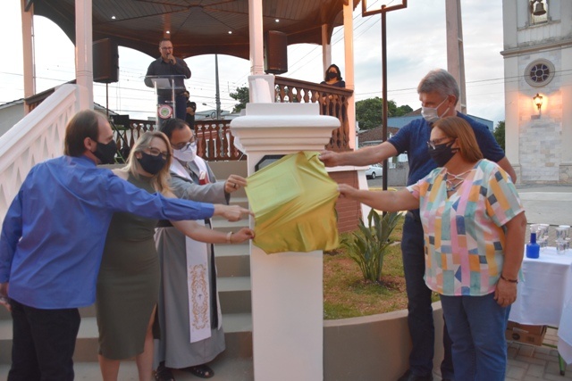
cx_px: 286
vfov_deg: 48.0
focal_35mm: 27
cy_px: 190
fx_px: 429
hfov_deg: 67.4
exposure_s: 1/60
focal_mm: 18
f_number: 4
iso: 800
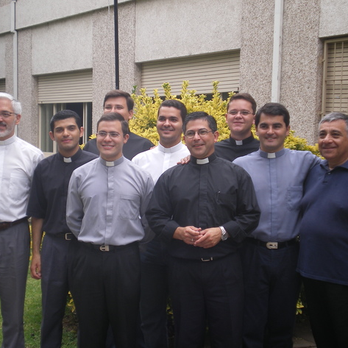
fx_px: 762
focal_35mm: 67
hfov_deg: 25.7
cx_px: 166
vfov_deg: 25.7
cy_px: 173
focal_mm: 9.3
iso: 64
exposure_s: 1/50
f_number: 3.9
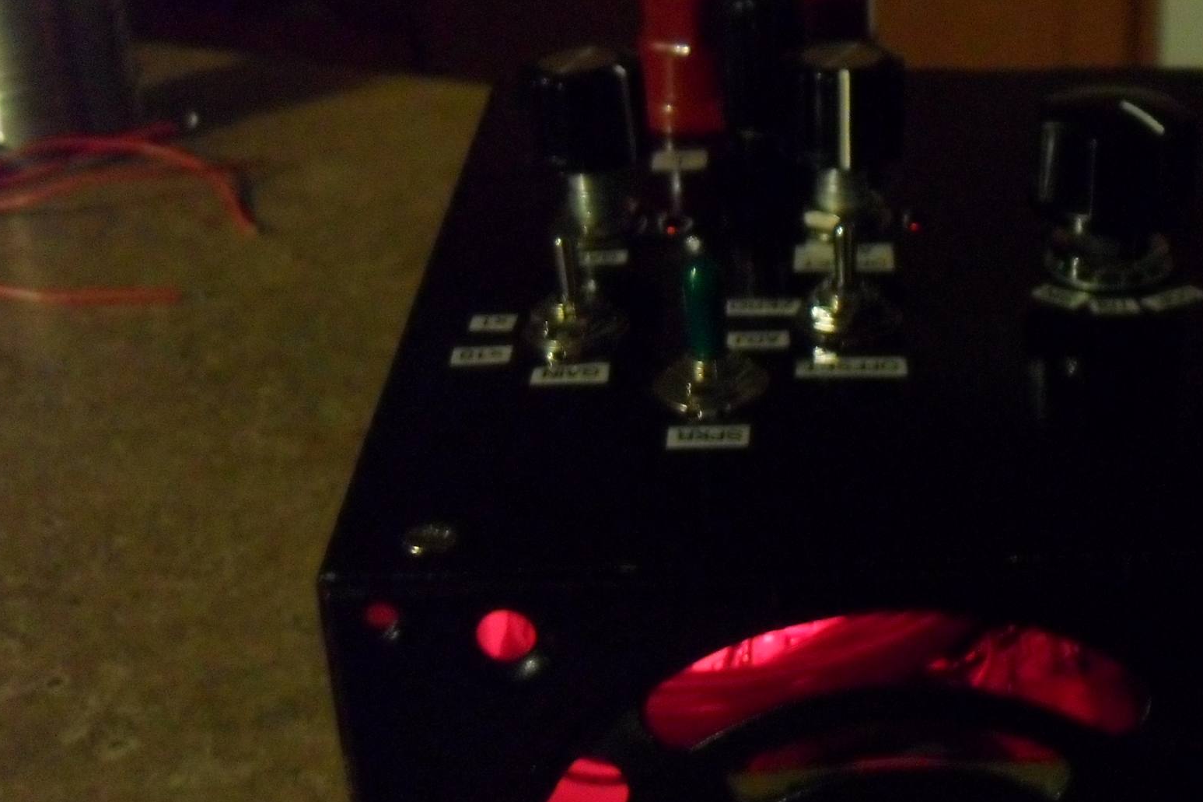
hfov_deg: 31.9
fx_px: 2038
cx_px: 991
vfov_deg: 22.1
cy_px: 567
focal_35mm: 61
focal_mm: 6.2
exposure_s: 1/8
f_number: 2.8
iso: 400
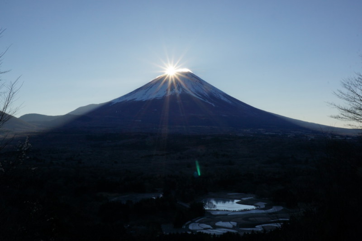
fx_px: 362
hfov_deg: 53.2
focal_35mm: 36
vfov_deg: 36.8
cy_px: 120
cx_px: 181
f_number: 25
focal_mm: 24
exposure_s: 1/125
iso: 200
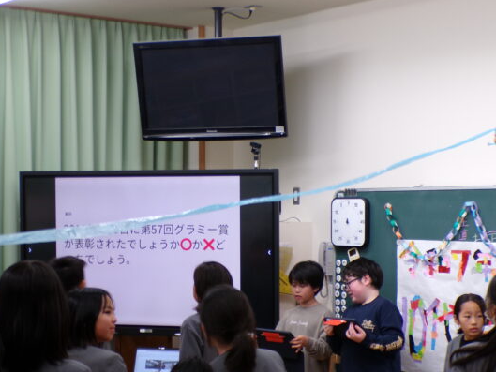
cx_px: 296
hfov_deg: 25.6
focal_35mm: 76
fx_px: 1089
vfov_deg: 19.3
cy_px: 263
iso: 144
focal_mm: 8.7
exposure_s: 1/34
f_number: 3.5
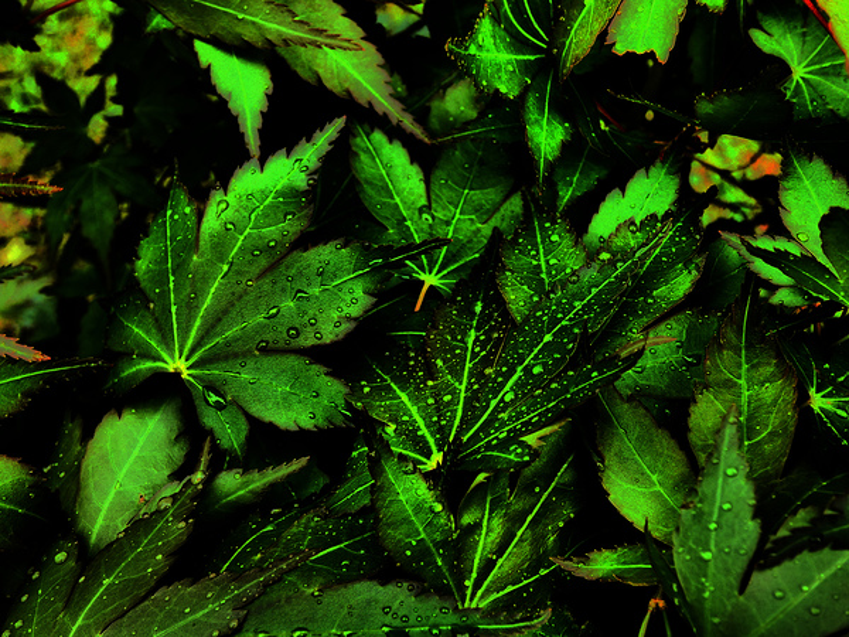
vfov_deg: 36.8
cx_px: 424
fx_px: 957
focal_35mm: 39
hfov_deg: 47.9
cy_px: 318
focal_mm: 7.1
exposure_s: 1/80
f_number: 3.6
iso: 100
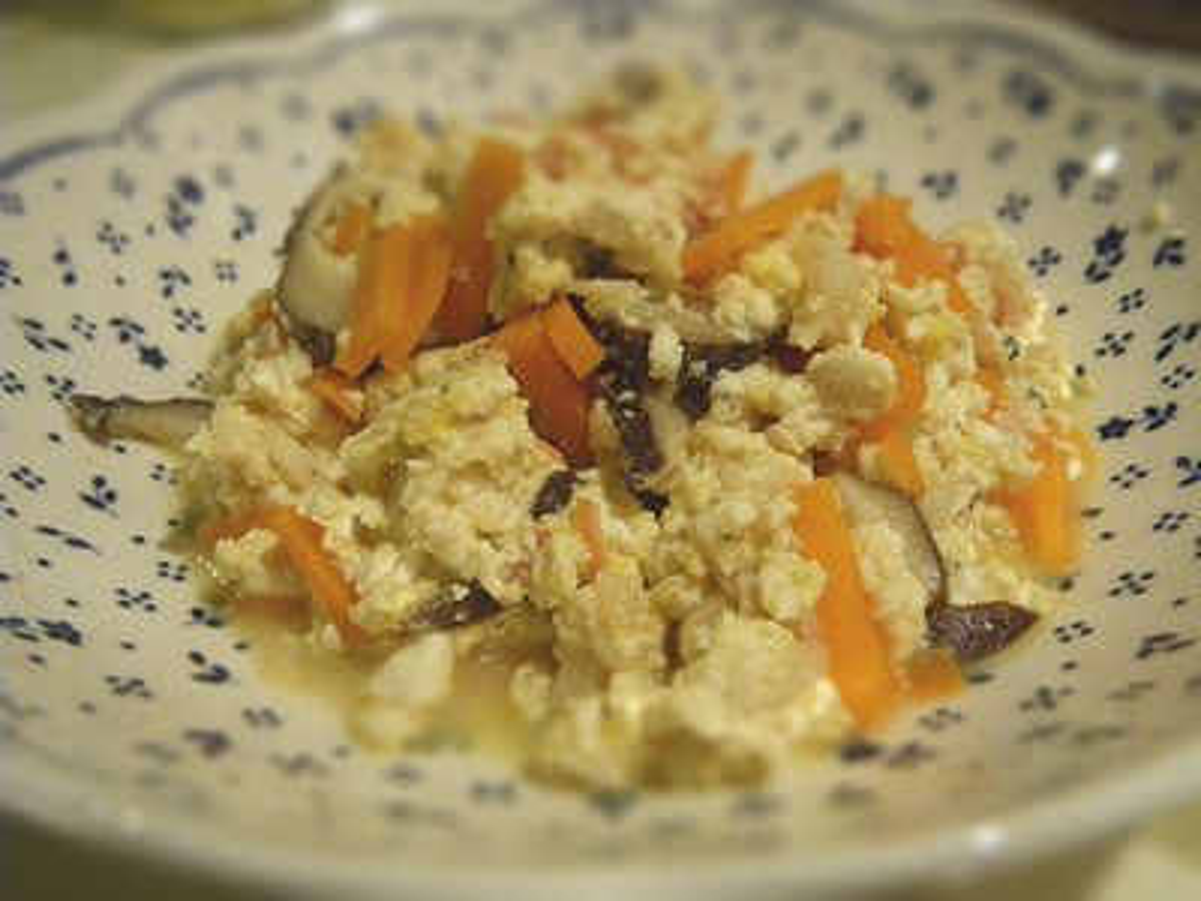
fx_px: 1180
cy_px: 450
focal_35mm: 34
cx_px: 600
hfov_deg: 54.0
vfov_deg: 41.8
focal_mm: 6.1
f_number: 3.8
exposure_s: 1/40
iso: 800
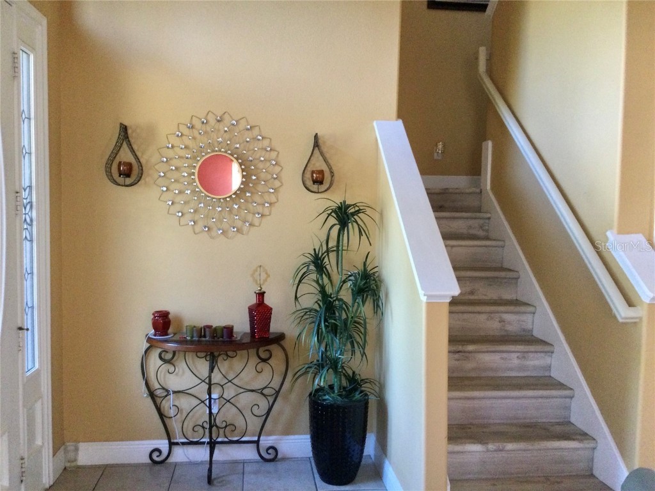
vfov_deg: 45.4
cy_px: 246
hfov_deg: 58.4
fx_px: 587
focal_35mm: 31
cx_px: 328
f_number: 2.4
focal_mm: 3.3
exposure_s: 1/20
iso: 200
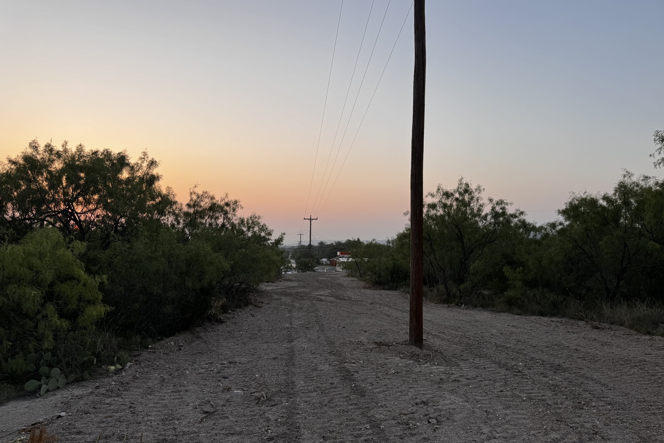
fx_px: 461
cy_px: 241
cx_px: 332
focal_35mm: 25
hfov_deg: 71.5
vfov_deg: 51.2
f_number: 1.78
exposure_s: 1/723
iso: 80
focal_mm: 6.76
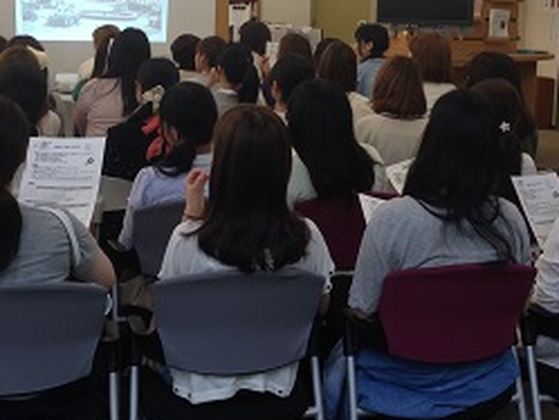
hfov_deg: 29.8
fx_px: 1050
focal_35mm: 65
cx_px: 267
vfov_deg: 22.4
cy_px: 108
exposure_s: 1/40
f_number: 2.4
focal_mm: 4.12
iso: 64
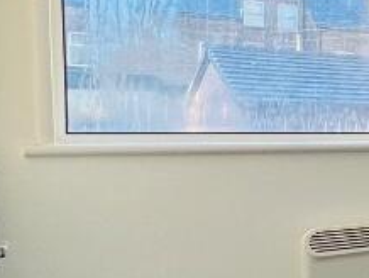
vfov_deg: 24.1
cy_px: 146
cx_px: 831
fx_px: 651
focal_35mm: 61
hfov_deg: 16.6
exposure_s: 1/99
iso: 64
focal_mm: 1.57
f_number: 1.8
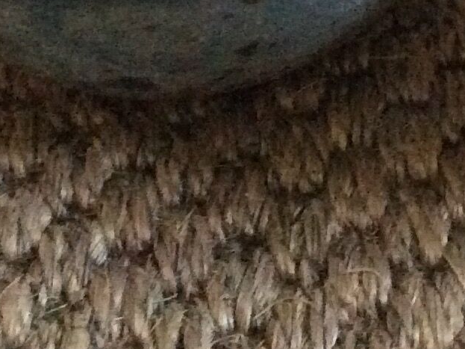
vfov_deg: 10.6
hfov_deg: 14.5
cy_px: -233
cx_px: 499
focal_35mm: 133
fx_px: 1786
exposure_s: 1/17
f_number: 2.4
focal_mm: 3.3
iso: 400
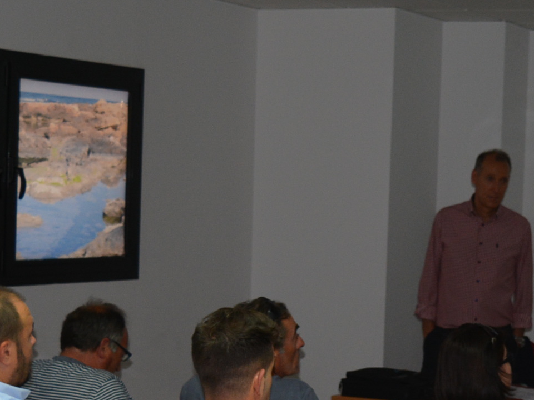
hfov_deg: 17.4
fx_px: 1735
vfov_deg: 13.1
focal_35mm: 112
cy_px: 335
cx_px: 418
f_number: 4
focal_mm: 25
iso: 400
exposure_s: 1/80
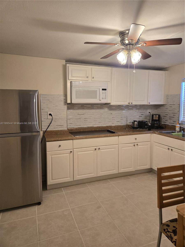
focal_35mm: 23
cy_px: 124
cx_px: 92
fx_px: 164
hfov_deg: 58.9
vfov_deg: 73.9
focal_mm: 5.4
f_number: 1.8
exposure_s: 1/120
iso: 160
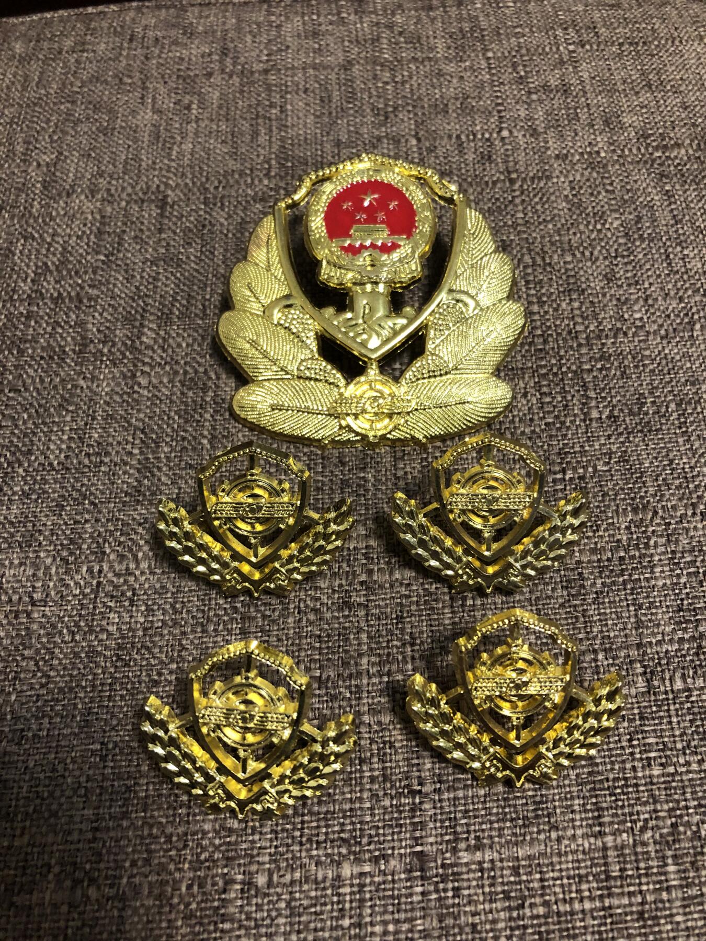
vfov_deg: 63.4
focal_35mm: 28
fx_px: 761
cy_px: 470
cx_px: 353
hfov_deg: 49.7
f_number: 1.8
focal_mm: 4
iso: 80
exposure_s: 1/15
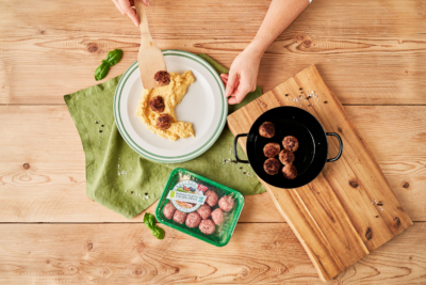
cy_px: 142
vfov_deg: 37.9
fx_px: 414
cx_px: 213
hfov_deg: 54.4
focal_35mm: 35
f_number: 5
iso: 320
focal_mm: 35
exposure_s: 1/200
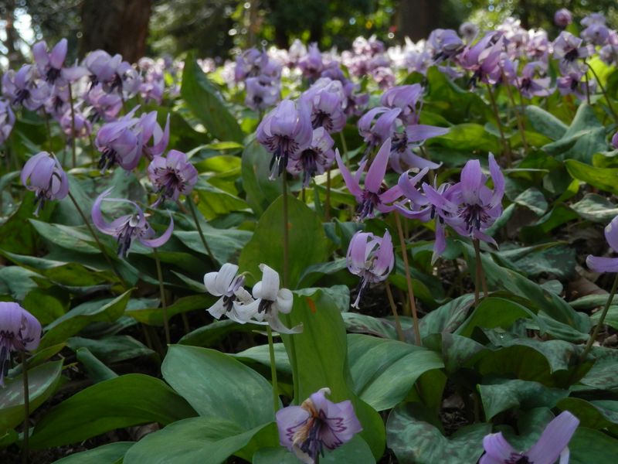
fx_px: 1892
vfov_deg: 14.0
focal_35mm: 106
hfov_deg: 18.5
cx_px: 309
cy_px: 232
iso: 125
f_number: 5
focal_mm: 19
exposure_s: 1/160
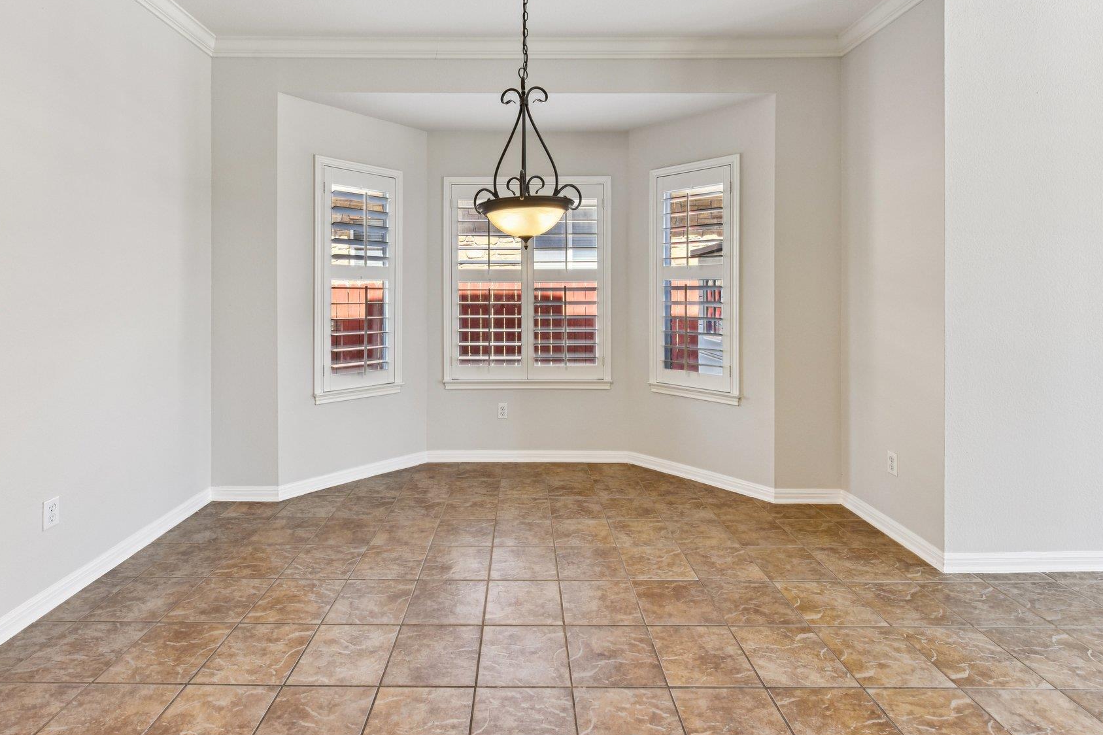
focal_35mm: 17
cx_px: 513
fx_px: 521
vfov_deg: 69.6
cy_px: 291
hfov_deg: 93.1
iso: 200
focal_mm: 14
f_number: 8
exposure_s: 1/15
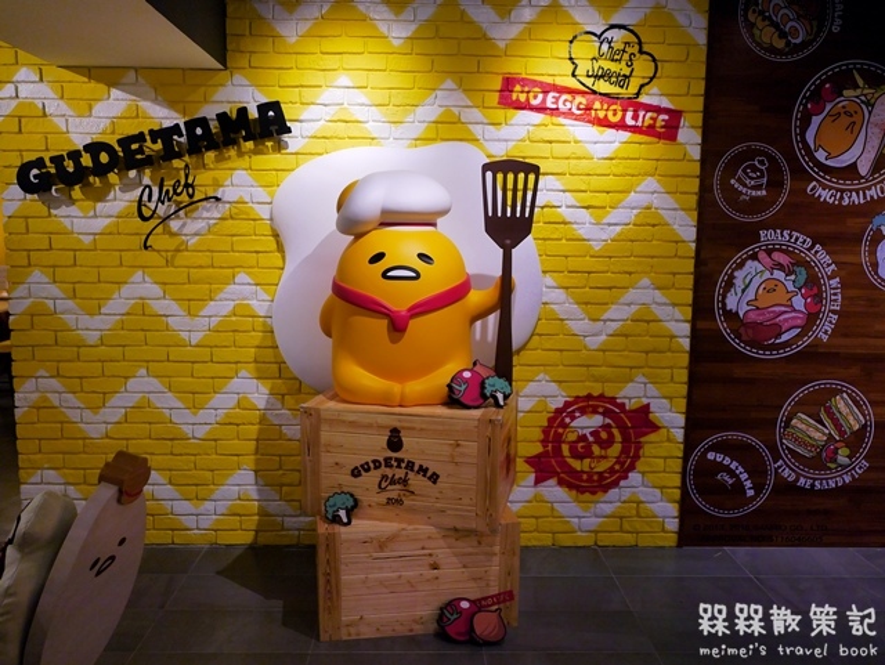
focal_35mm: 30
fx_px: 768
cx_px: 442
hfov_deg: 59.9
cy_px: 332
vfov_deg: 46.9
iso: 200
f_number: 1.7
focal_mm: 15
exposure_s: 1/125
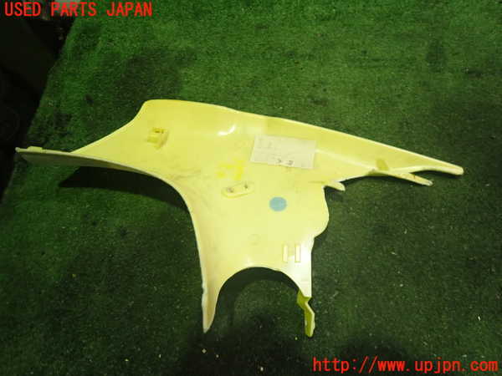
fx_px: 363
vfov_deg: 54.9
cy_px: 188
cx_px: 251
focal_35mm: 25
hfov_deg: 69.4
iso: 400
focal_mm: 4.5
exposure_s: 1/30
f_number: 2
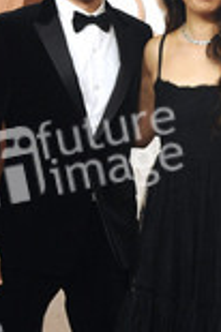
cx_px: 136
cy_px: 266
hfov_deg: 11.8
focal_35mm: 116
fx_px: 1070
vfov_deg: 17.5
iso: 2500
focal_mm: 45
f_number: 7.1
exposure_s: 1/250
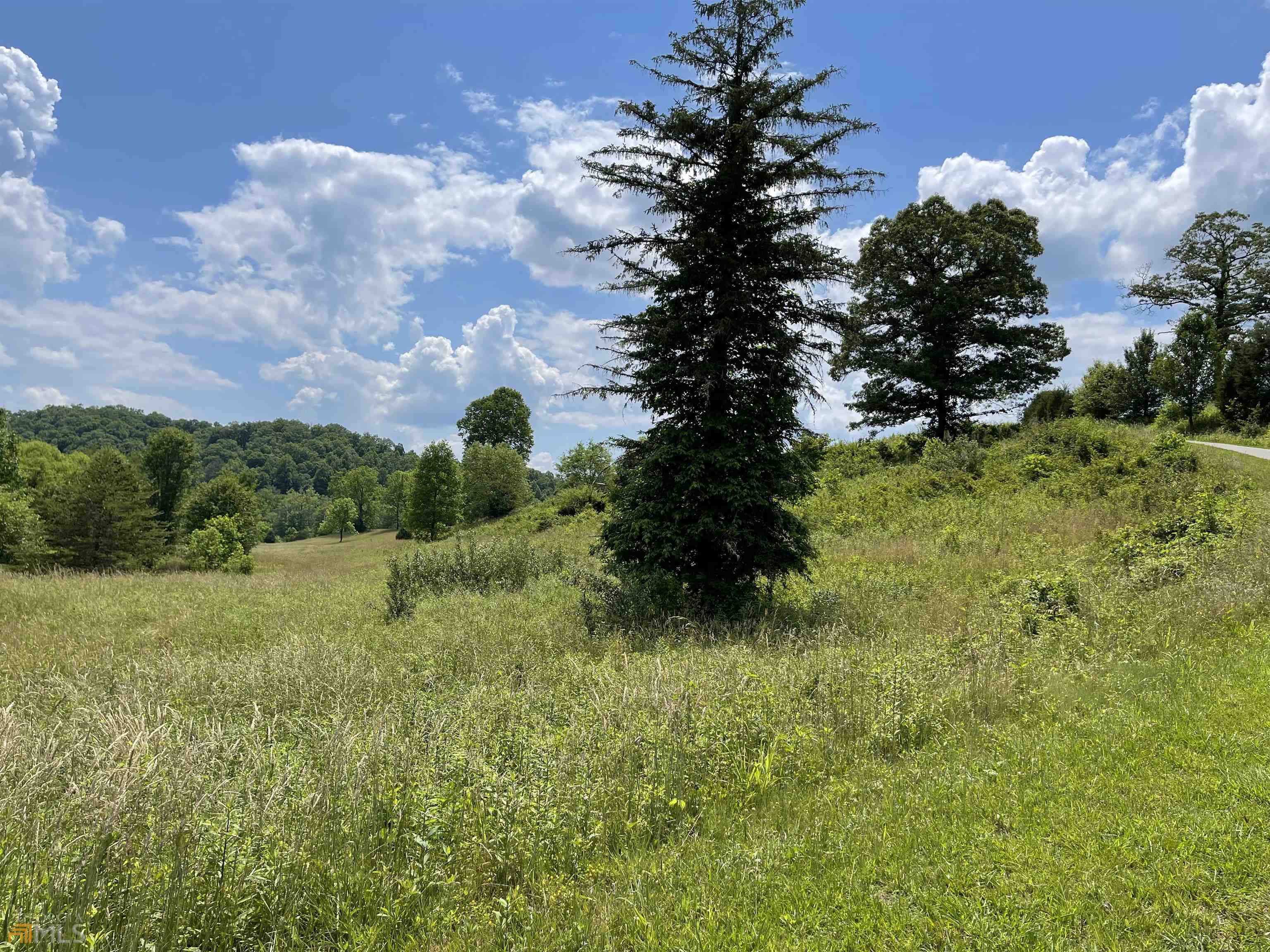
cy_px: 476
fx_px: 954
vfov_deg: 53.1
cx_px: 635
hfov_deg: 67.3
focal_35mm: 26
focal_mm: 5.1
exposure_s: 1/6579
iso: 32
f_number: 1.6
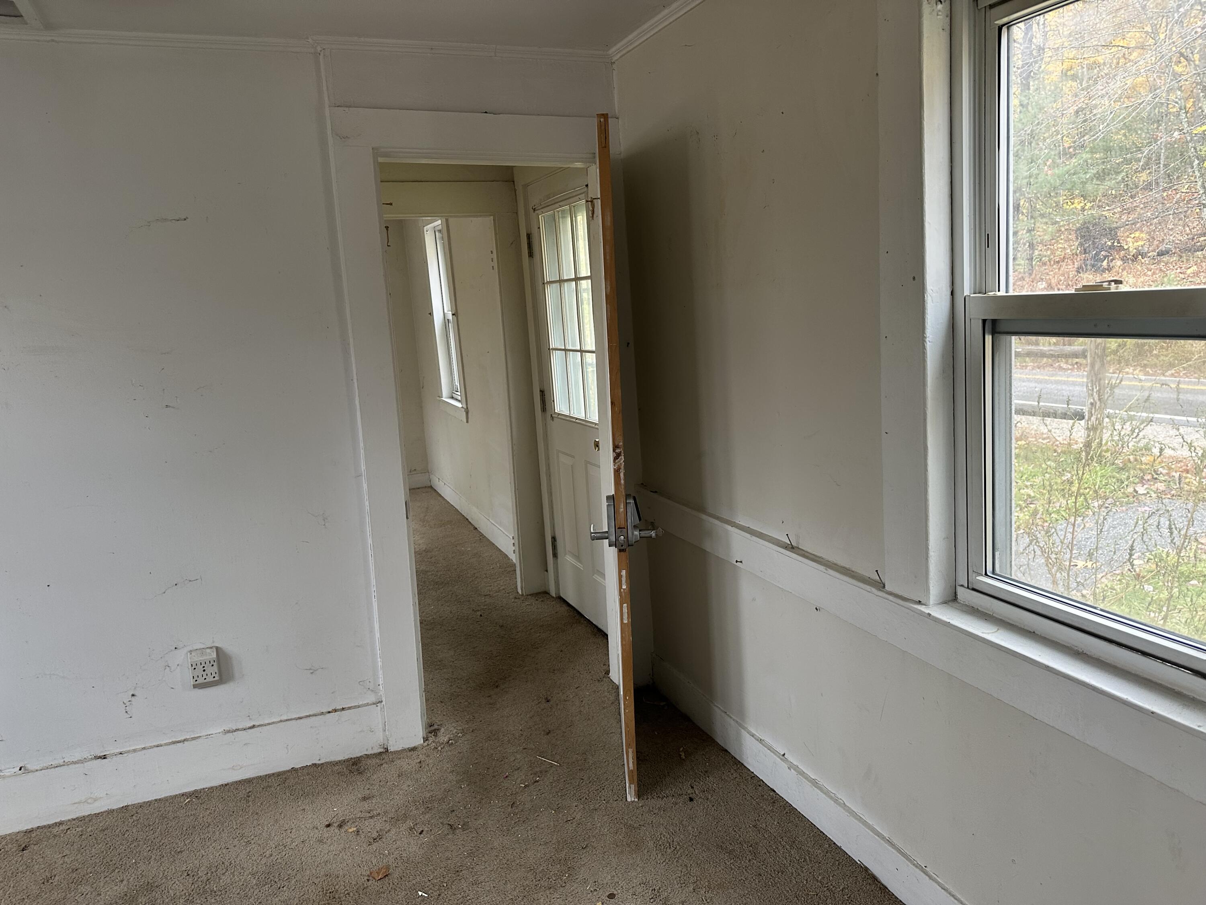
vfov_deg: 56.8
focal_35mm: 24
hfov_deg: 71.6
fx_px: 836
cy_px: 452
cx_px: 603
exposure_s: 1/60
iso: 160
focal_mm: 6.86
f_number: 1.78
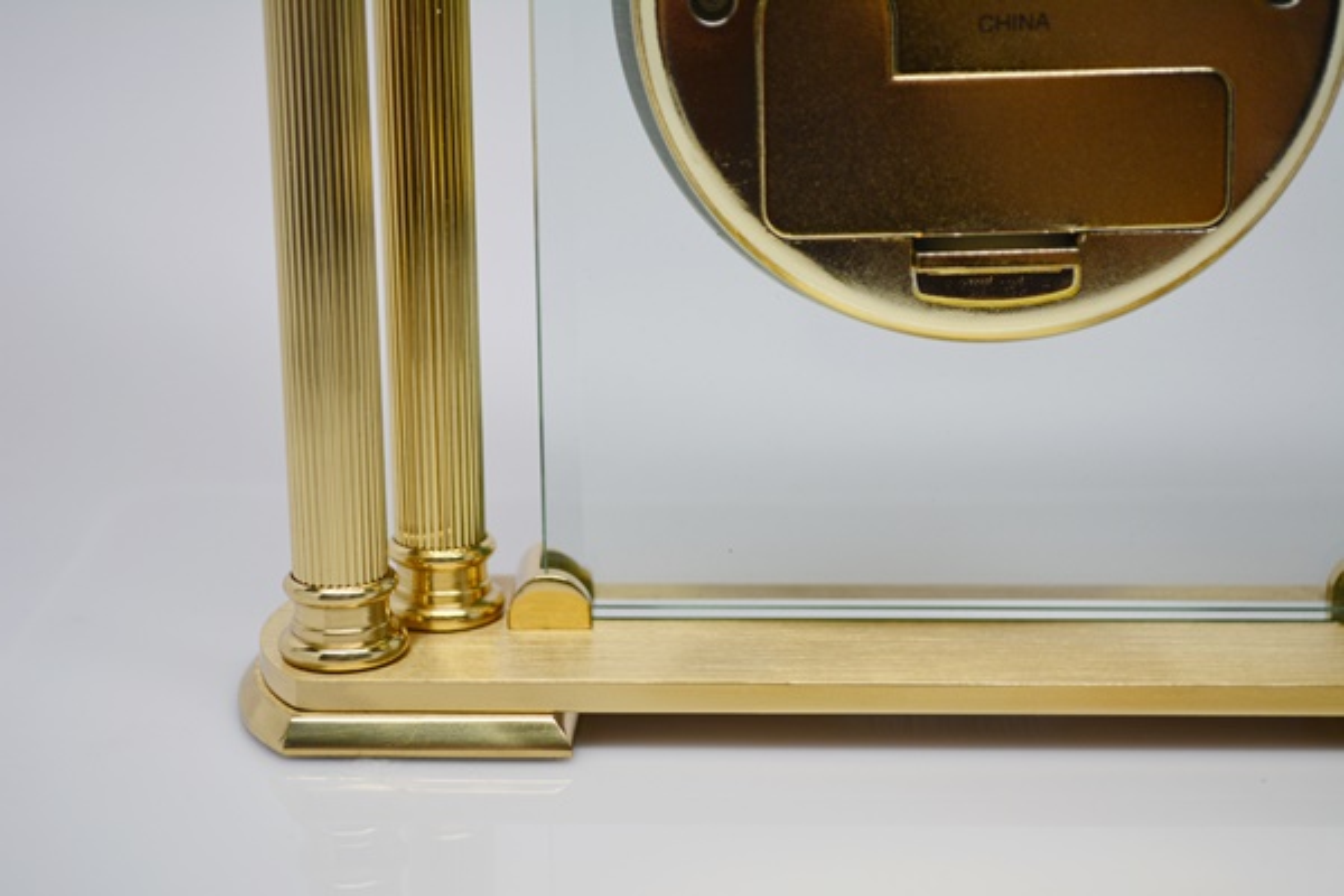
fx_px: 2240
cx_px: 672
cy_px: 448
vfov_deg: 22.6
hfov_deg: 33.4
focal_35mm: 60
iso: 400
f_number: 5.3
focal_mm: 40
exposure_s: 1/100
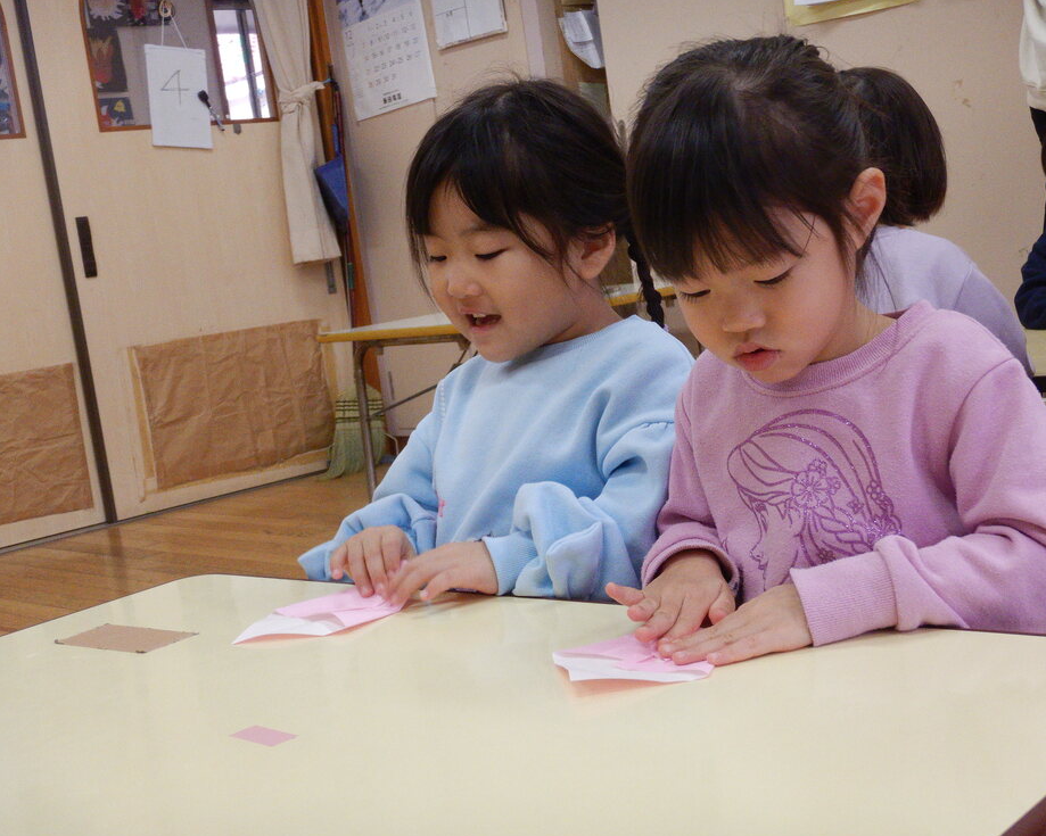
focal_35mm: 51
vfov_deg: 29.7
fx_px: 1579
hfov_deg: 36.6
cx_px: 568
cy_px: 423
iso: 200
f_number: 4.3
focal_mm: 8.5
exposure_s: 1/30
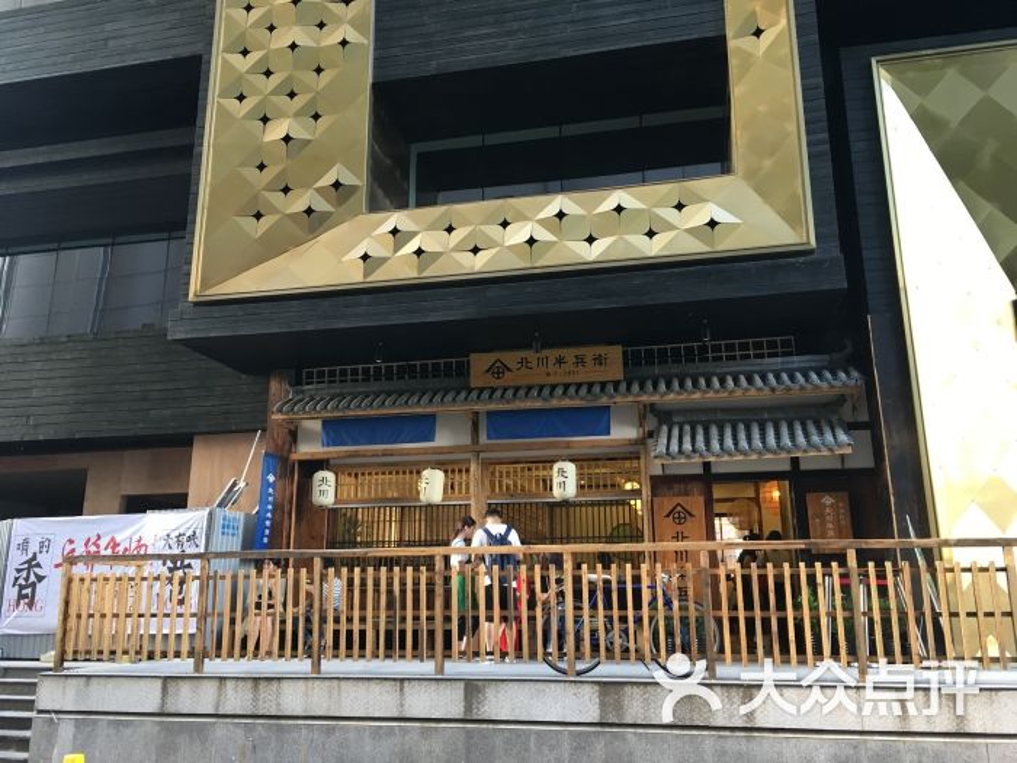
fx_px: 852
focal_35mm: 29
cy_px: 382
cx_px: 508
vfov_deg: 48.2
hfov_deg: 61.7
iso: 50
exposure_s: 1/33
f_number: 2.2
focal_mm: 4.15
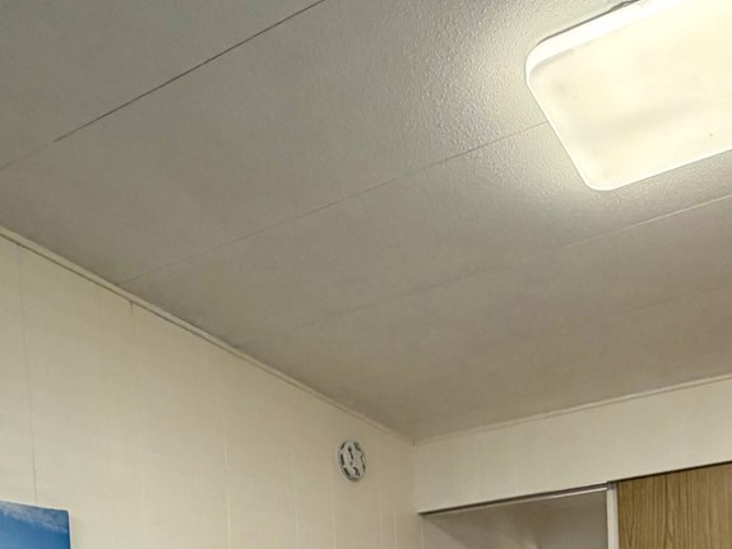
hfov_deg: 47.1
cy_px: 750
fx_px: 825
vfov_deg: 28.6
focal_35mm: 39
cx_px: 490
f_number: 2.2
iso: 200
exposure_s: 1/120
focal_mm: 2.22
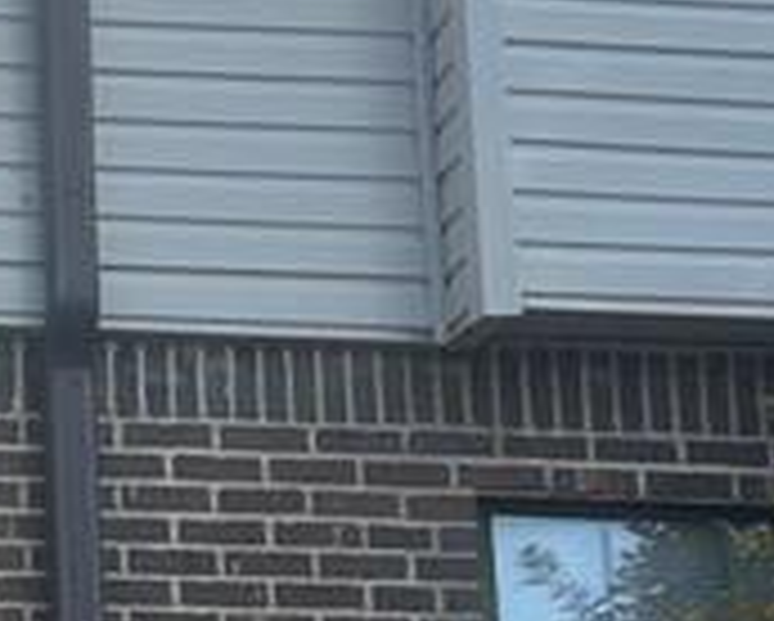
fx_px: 3463
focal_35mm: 151
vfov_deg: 10.2
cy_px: 459
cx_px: -351
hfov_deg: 12.2
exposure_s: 1/2632
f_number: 1.5
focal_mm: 5.7
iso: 50
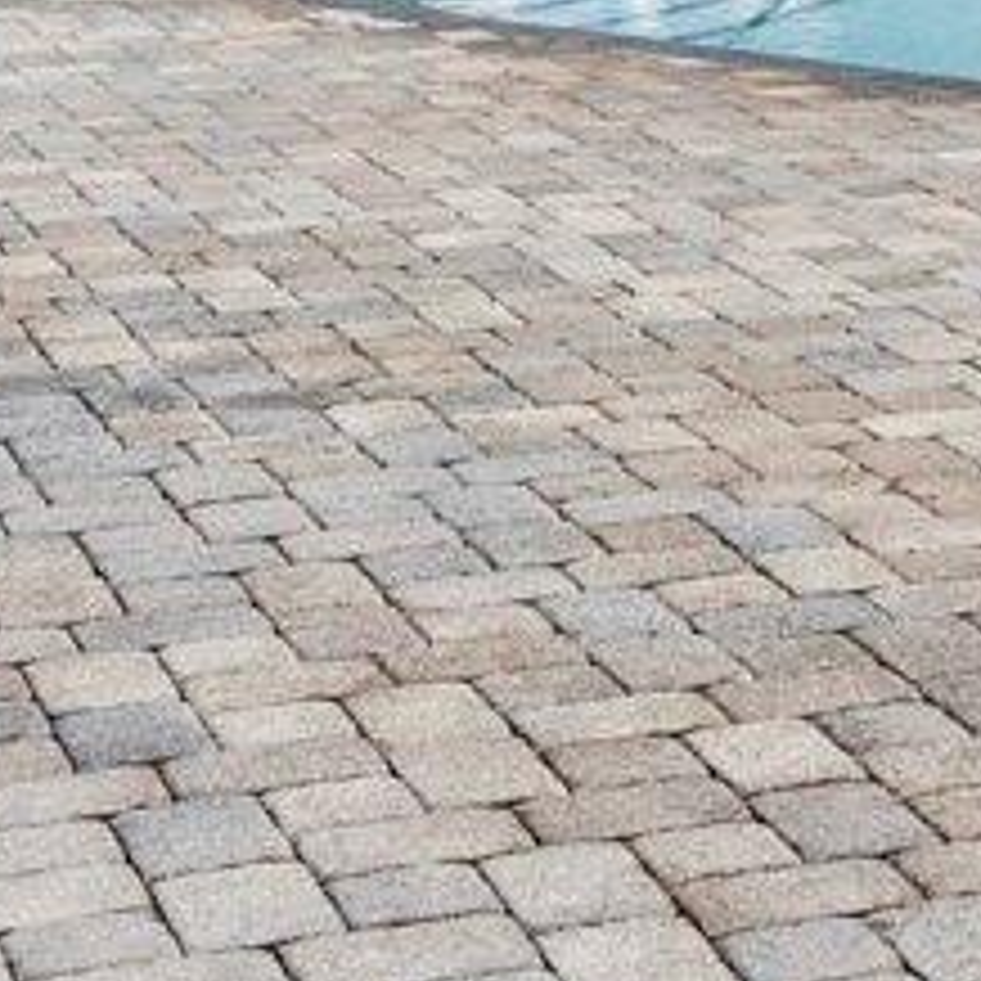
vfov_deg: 14.1
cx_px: 1539
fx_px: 3751
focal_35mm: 117
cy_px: -412
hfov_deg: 13.8
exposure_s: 1/4000
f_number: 6.3
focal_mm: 30
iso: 400
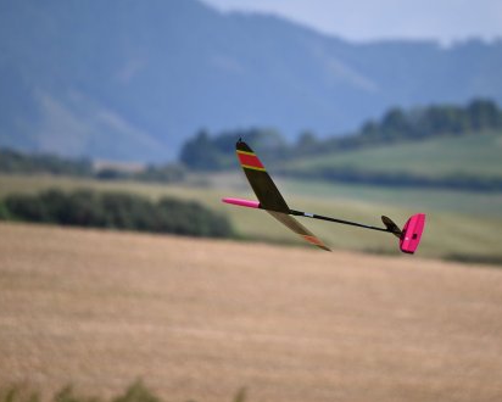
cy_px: 201
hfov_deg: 4.3
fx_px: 6734
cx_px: 276
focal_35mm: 453
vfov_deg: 3.4
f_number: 6.3
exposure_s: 1/2500
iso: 640
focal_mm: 400
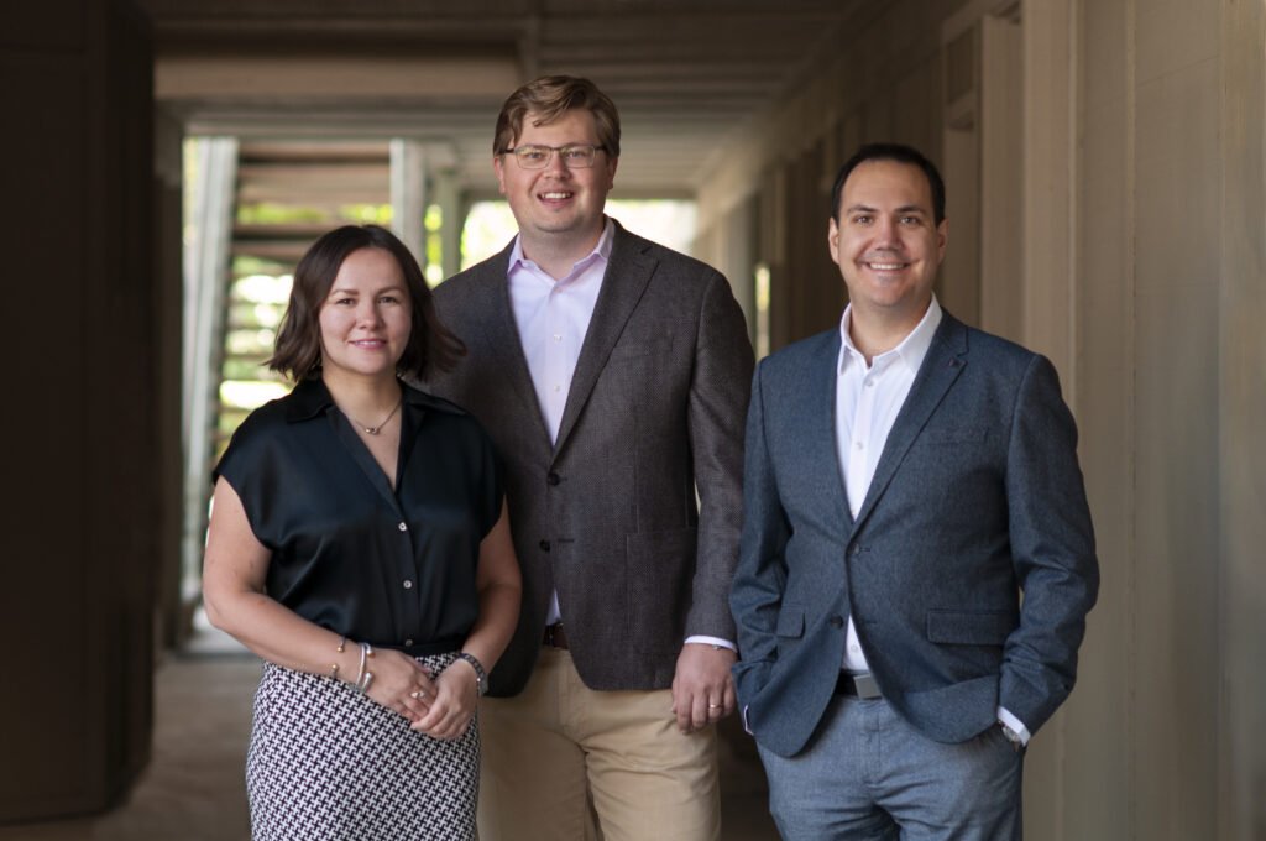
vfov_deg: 10.7
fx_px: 4478
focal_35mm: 128
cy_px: 420
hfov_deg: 16.1
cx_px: 633
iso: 320
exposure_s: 1/200
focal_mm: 85
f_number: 2.5
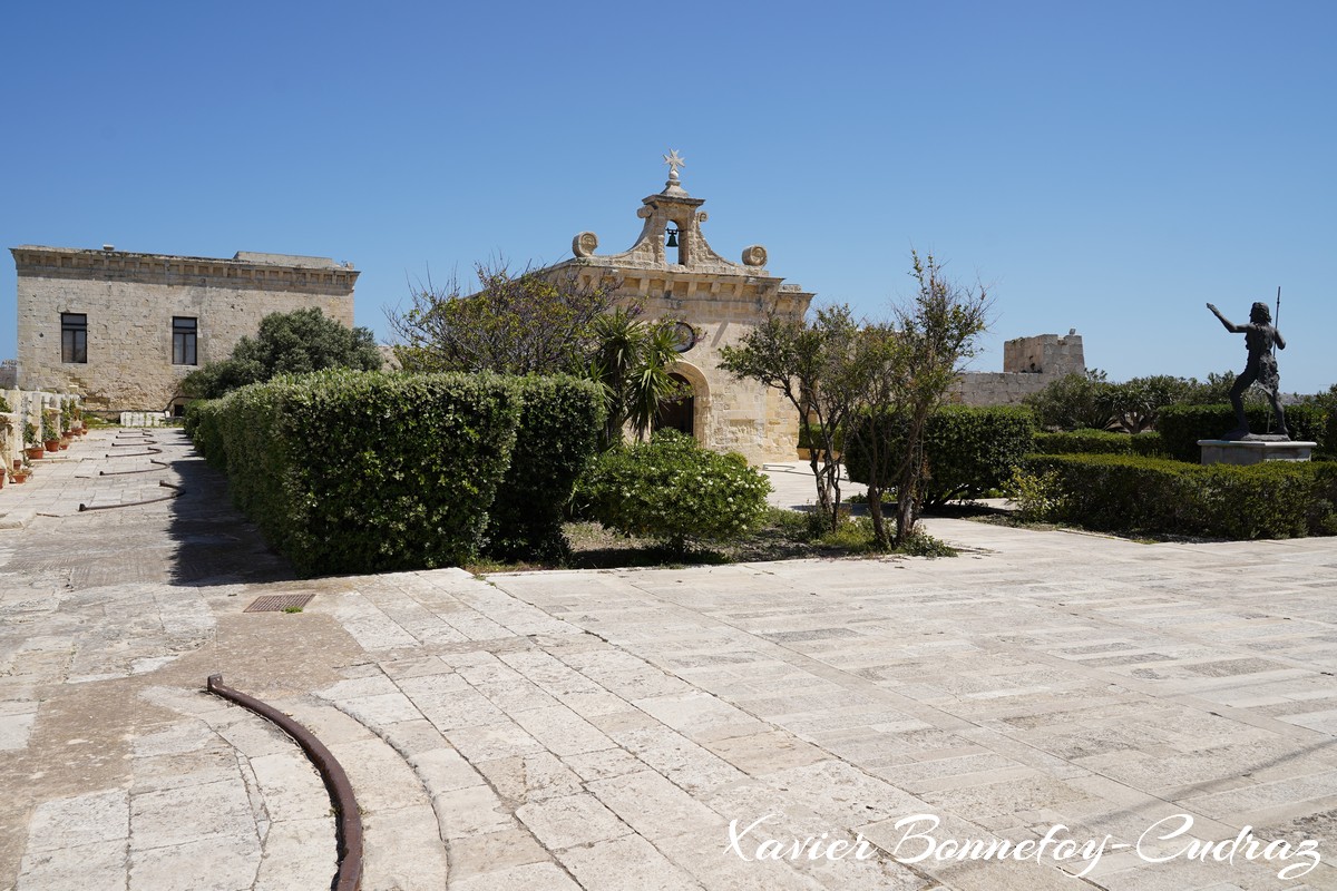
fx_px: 1040
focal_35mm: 28
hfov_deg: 65.5
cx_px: 668
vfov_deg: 46.4
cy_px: 446
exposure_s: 1/400
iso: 100
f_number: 8
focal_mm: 28
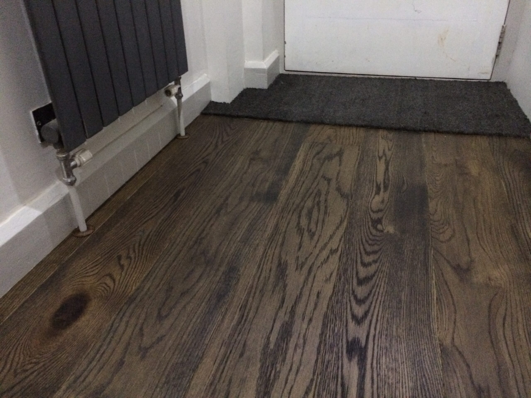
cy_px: 199
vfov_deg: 46.8
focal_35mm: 30
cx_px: 266
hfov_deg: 60.0
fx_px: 460
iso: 500
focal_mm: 4.12
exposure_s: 1/17
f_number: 2.2
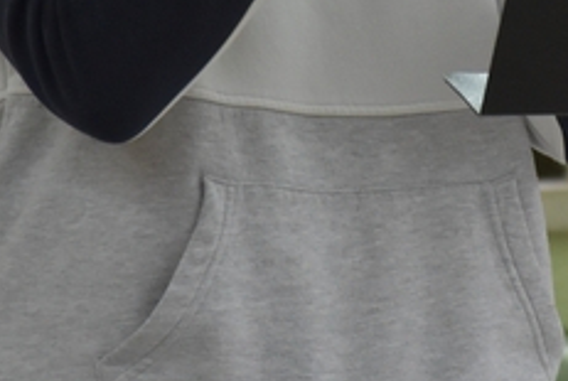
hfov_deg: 2.5
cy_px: -140
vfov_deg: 1.7
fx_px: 12915
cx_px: 349
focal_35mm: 817
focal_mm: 140
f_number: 5.6
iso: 1250
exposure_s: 1/125
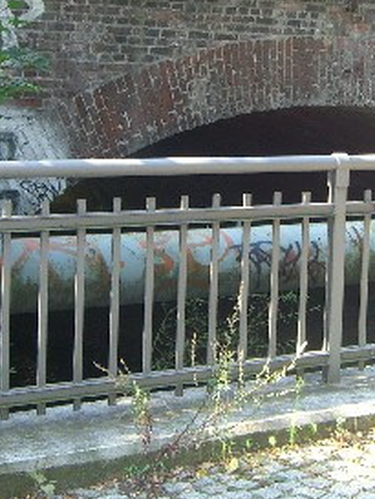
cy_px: 134
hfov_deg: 18.2
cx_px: 250
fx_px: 1169
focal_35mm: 81
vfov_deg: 23.9
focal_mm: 7.9
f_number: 2.8
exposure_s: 1/100
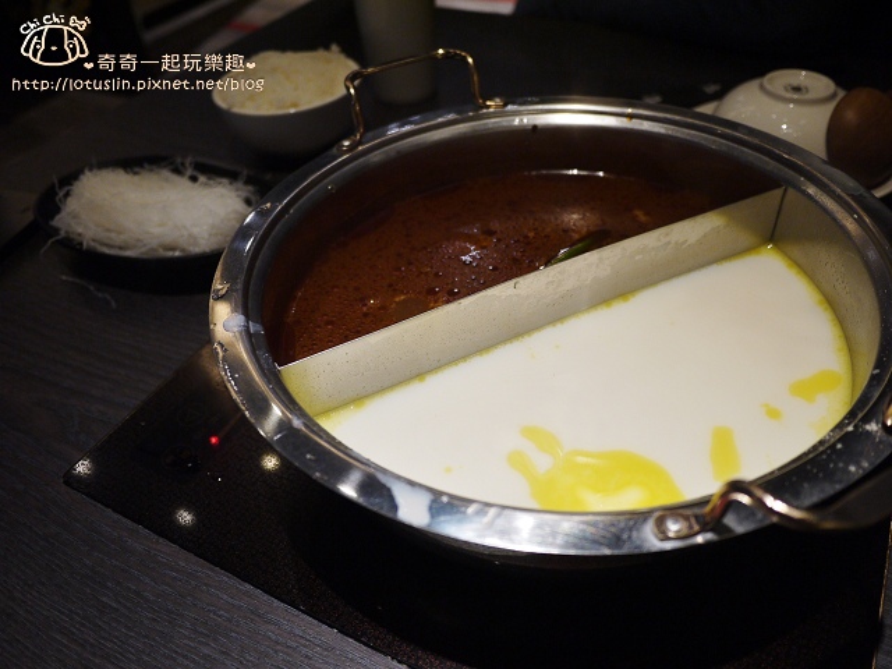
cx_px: 446
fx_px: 722
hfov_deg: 63.4
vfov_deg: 49.7
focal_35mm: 28
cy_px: 334
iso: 200
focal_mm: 14
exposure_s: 1/60
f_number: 2.5
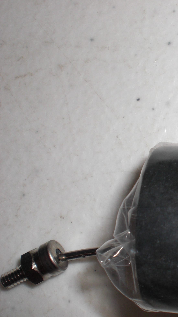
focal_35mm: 69
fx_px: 579
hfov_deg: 16.1
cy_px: 173
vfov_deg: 30.5
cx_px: 261
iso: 64
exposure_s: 1/60
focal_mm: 6.3
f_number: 5.6
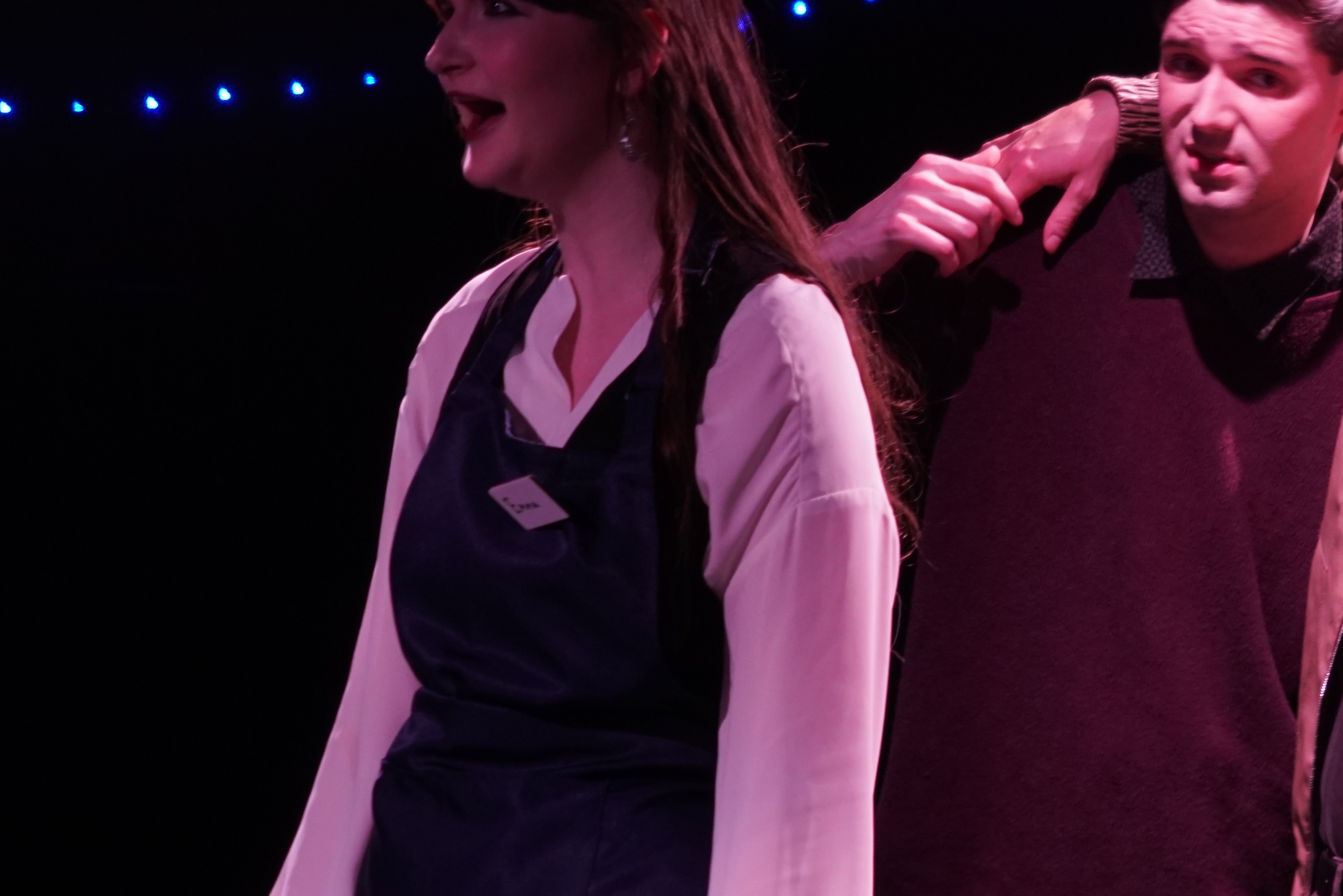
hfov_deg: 8.5
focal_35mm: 241
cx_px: 1490
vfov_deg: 5.7
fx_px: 8991
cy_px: 340
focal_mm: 92
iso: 800
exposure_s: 1/15
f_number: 5.6
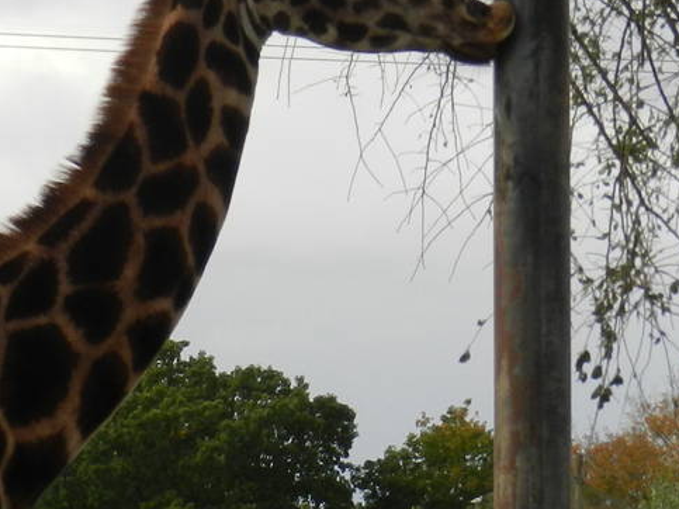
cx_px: 201
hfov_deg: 4.6
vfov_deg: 3.4
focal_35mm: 431
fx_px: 8452
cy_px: 364
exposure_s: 1/400
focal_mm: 23.1
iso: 160
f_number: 5
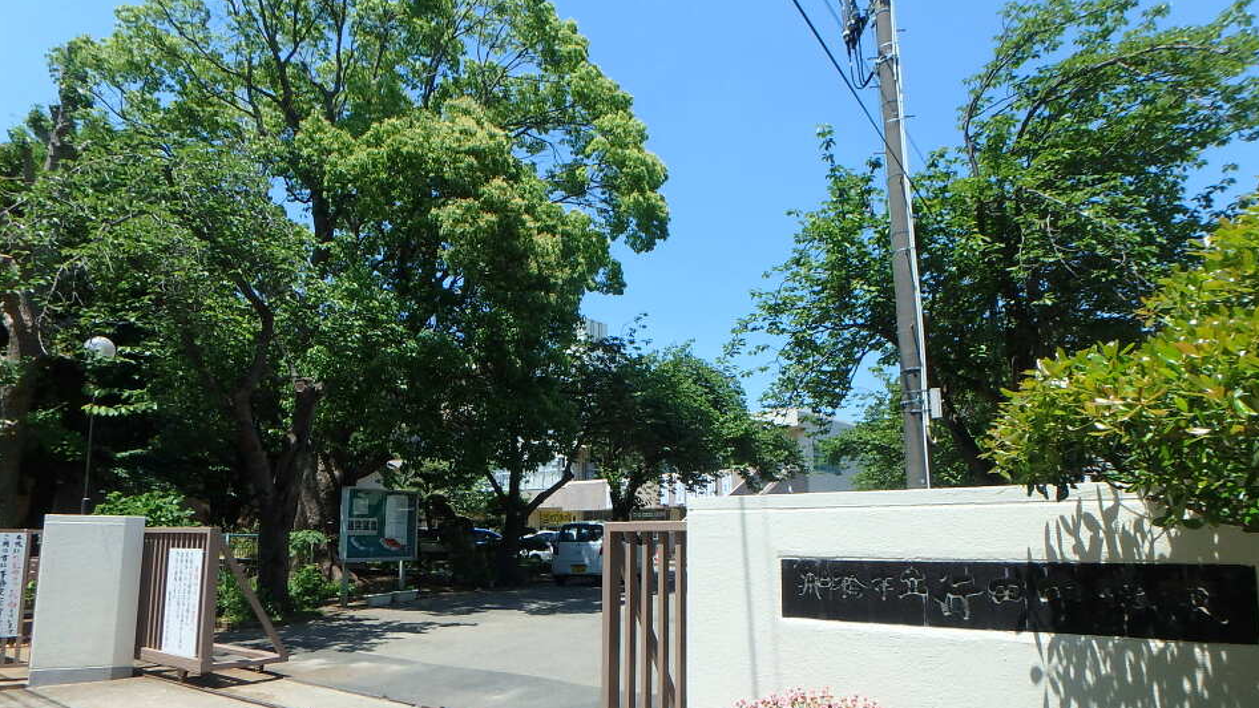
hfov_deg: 78.7
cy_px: 437
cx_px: 629
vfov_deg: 49.1
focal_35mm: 23
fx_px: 768
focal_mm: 3.7
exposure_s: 1/320
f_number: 6
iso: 125
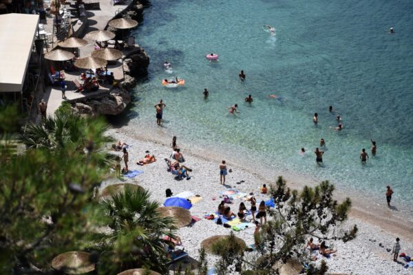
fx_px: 1204
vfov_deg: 13.0
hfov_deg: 19.5
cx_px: 206
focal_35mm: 105
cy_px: 138
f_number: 4.5
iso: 200
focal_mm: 70
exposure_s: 1/2000
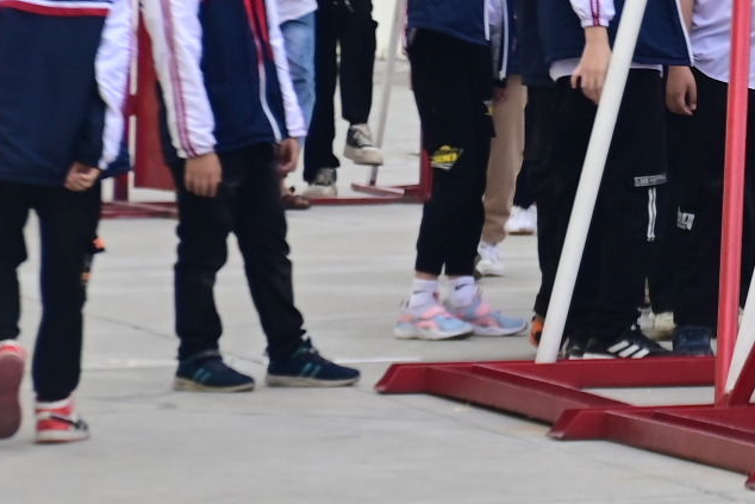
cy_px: -98
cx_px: 1042
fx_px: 10215
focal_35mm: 487
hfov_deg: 4.2
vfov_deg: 2.8
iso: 320
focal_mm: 105
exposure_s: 1/200
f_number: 5.6
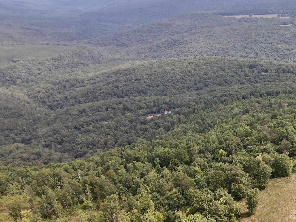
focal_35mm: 49
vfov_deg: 29.0
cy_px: 177
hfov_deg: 35.9
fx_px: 419
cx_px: 281
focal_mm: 4.5
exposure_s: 1/15
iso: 240
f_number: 2.8
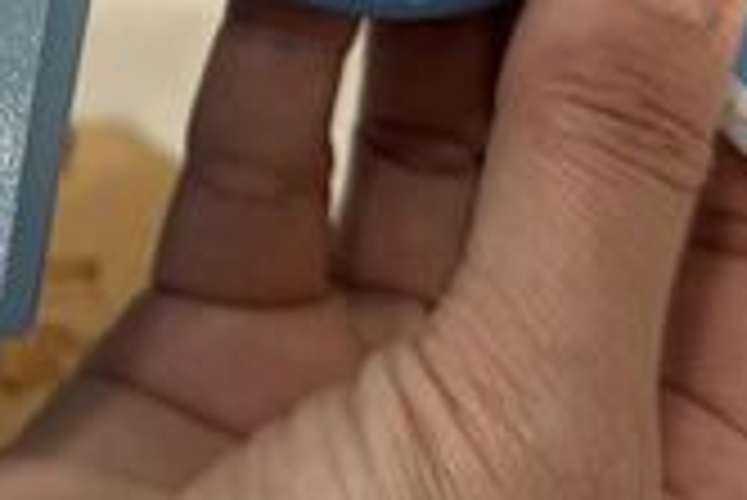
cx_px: -32
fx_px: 1869
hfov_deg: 21.6
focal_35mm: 90
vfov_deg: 14.1
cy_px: -284
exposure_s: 1/60
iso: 125
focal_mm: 6.86
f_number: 1.78
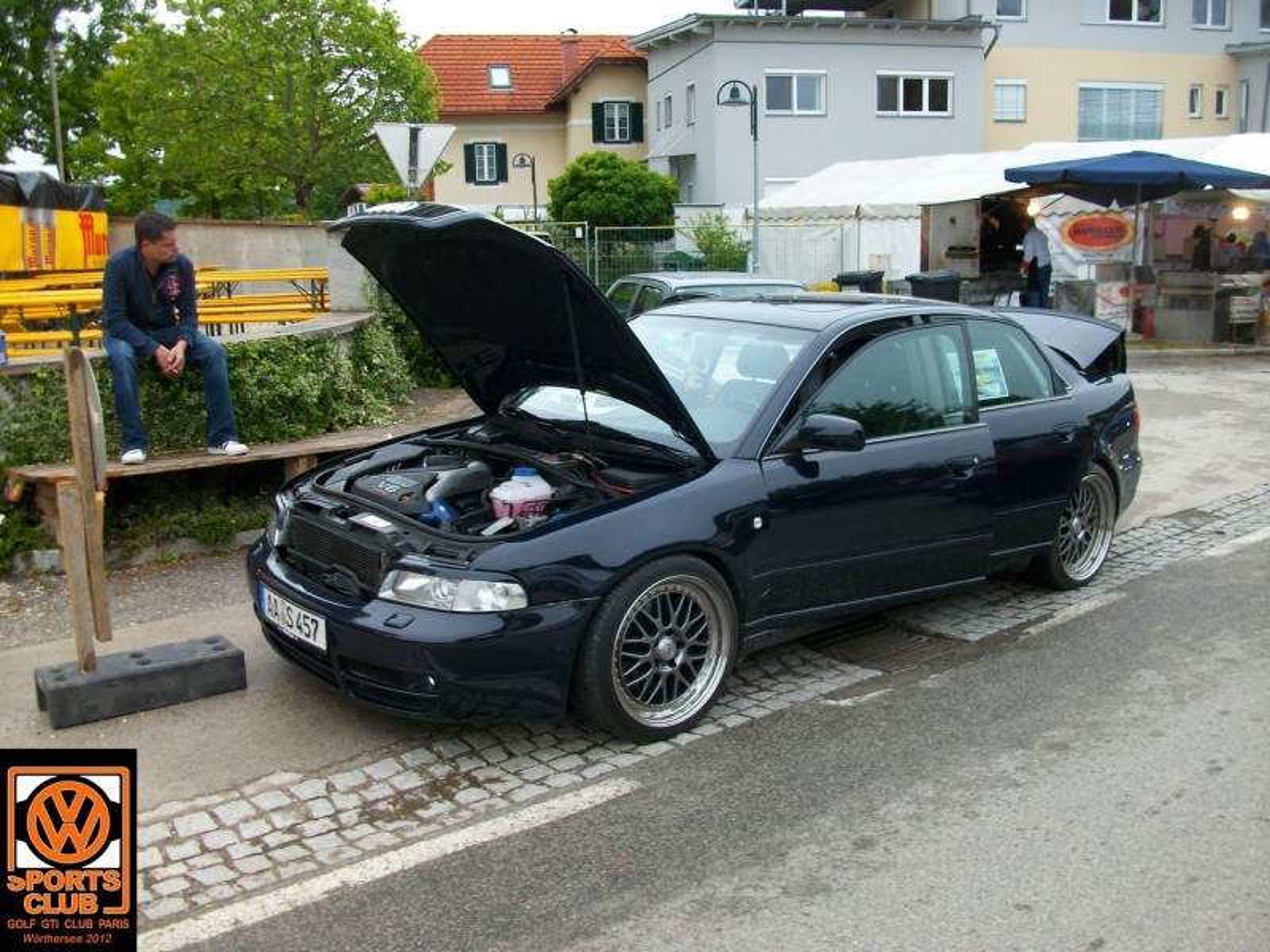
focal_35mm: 34
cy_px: 476
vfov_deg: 41.8
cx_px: 635
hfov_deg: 54.0
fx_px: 1247
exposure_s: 1/166
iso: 80
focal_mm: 5.7
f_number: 2.9
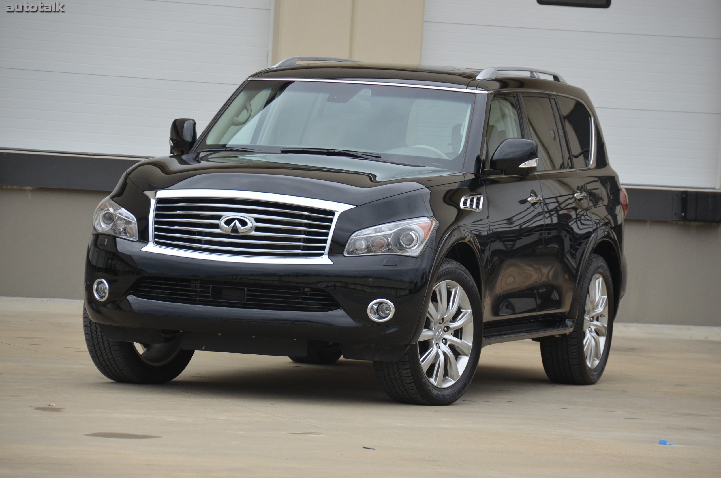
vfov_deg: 7.0
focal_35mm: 195
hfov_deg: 10.6
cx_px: 360
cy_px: 239
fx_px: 3897
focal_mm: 130
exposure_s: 1/1000
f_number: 5.6
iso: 720
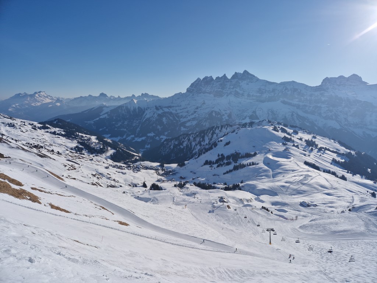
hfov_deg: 73.9
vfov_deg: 58.9
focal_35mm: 23
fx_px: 250
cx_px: 188
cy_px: 142
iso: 50
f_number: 1.8
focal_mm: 5.4
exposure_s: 1/3937
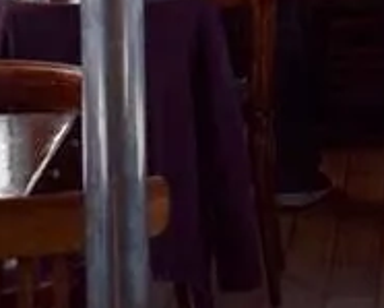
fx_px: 2229
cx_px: 471
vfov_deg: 7.5
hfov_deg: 9.7
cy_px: -391
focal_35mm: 196
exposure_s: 1/60
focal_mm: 24
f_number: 4
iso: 640
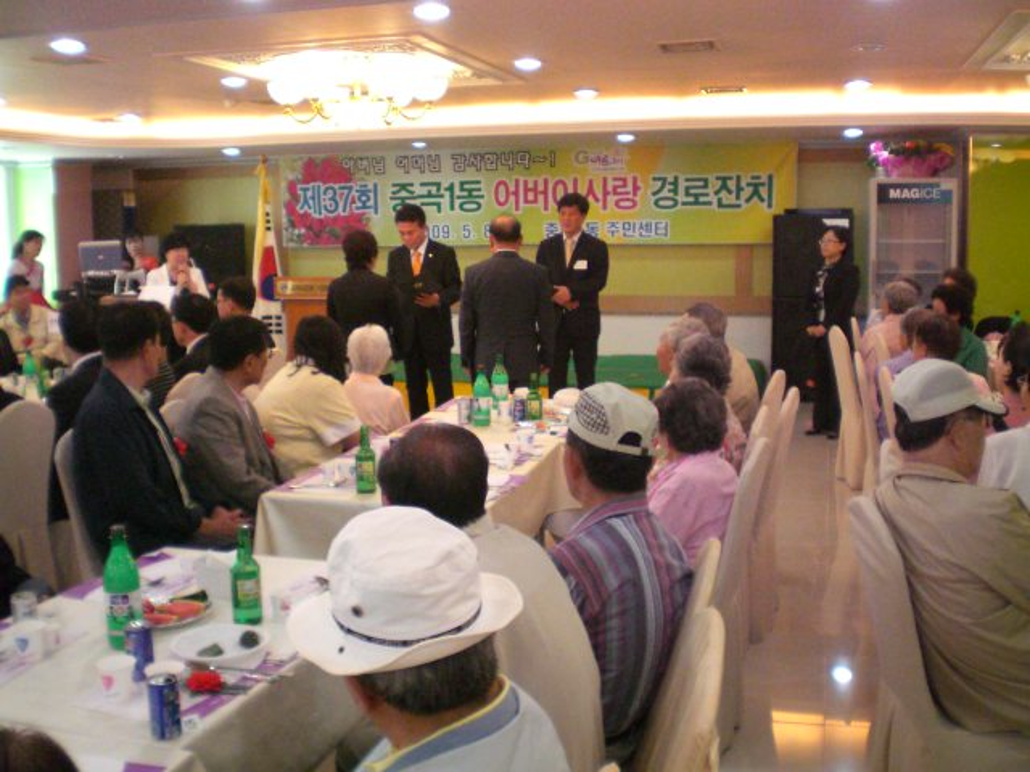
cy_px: 386
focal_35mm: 38
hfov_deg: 49.0
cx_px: 515
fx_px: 1131
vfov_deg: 37.7
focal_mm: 6.3
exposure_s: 1/80
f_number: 3.1
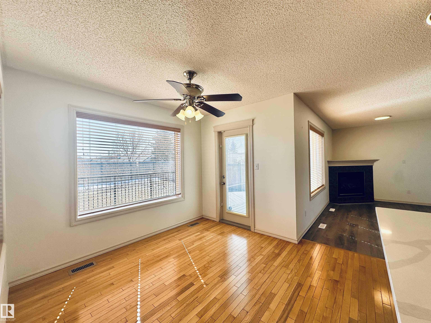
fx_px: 174
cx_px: 216
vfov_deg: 85.7
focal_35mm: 14
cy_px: 162
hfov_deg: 102.1
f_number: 2.2
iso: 40
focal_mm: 2.22
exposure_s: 1/447
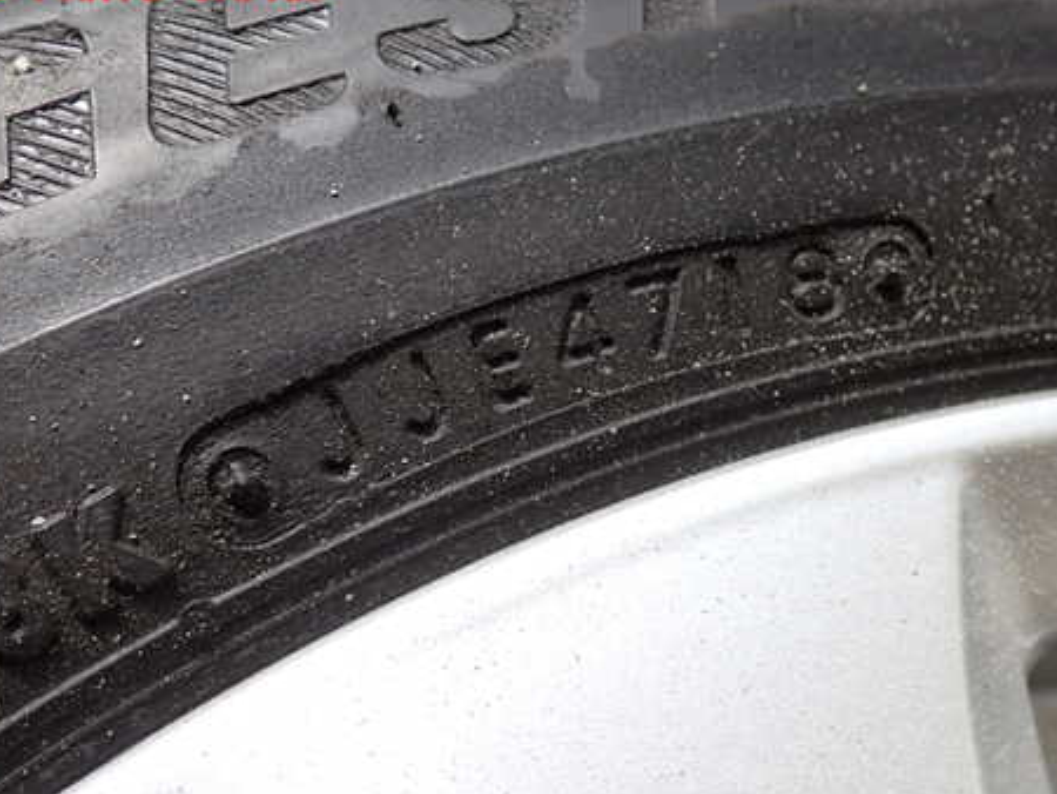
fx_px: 1222
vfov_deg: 35.8
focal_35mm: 40
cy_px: 484
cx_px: 597
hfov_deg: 46.7
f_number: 2.3
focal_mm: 5.4
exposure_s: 1/200
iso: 100
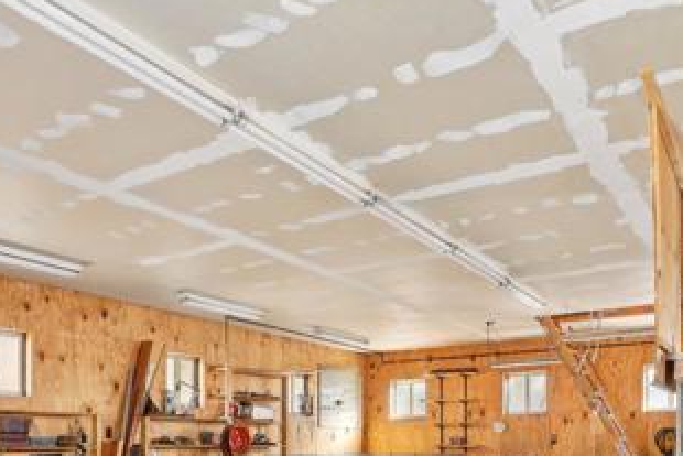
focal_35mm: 33
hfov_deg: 56.8
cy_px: 444
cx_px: 273
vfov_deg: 36.4
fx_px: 626
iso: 400
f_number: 8
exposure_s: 1/1.67
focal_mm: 16
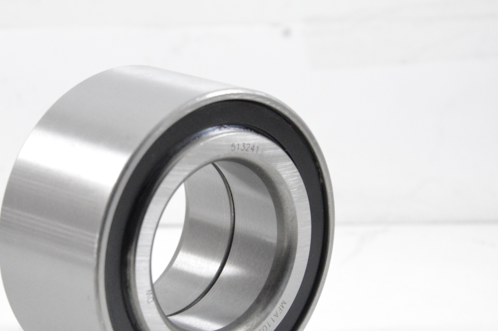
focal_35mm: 212
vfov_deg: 6.5
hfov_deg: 9.7
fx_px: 2930
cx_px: 187
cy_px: 236
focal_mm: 80
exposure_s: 1/100
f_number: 7.1
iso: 3200
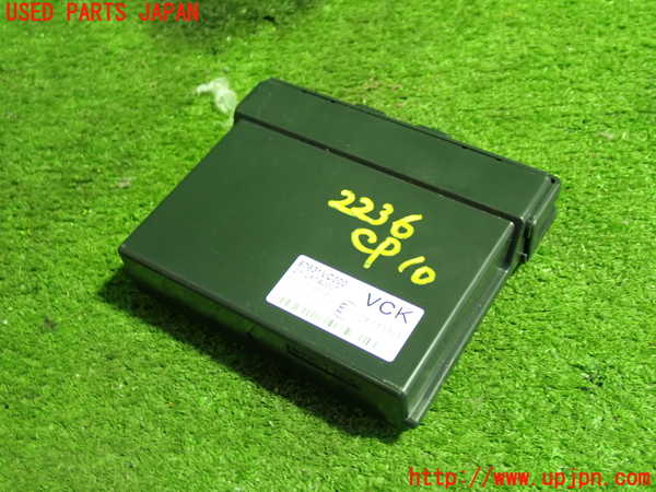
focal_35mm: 41
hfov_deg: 45.8
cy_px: 246
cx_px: 328
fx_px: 777
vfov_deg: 35.1
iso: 800
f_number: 2.8
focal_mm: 7.31
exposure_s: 1/40
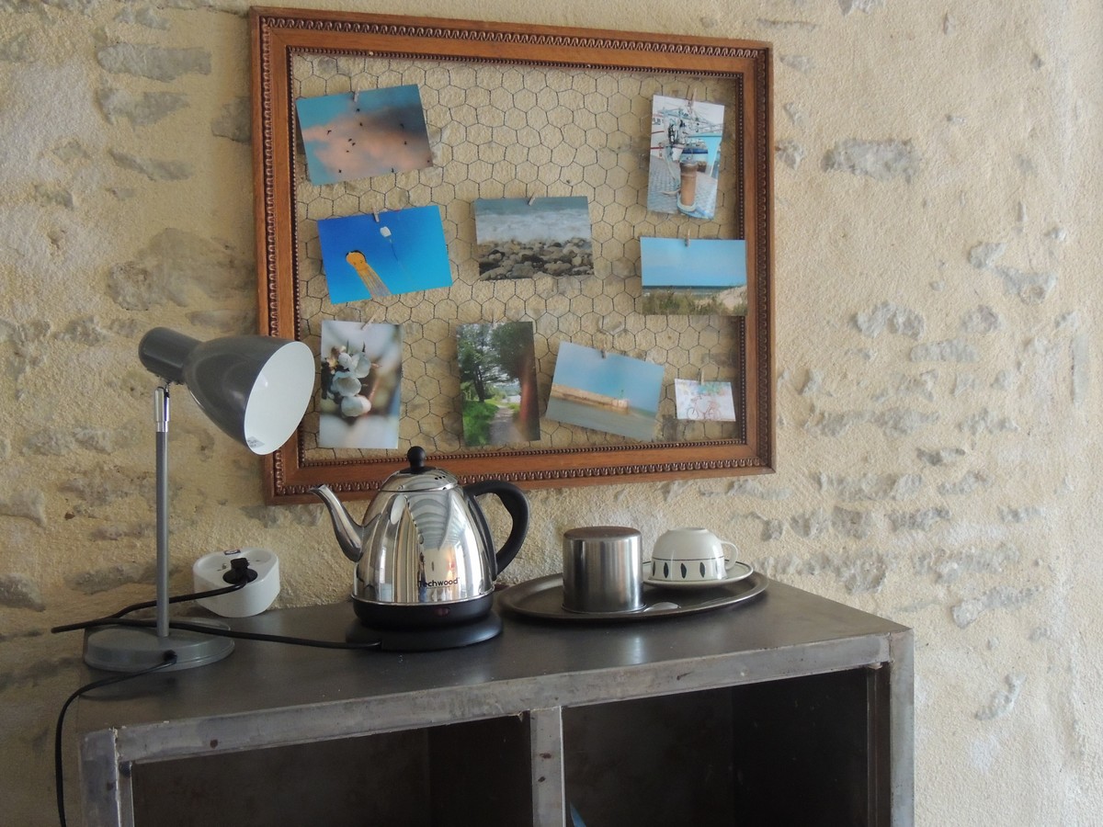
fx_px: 1275
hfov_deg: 46.8
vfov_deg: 36.0
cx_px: 552
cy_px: 414
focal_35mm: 40
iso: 640
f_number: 3.3
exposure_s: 1/30
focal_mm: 7.1
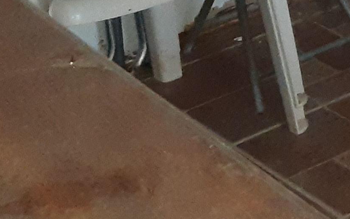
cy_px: -412
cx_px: 886
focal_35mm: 154
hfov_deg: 11.1
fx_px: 1468
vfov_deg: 7.6
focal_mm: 3.92
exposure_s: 1/25
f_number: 1.7
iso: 500
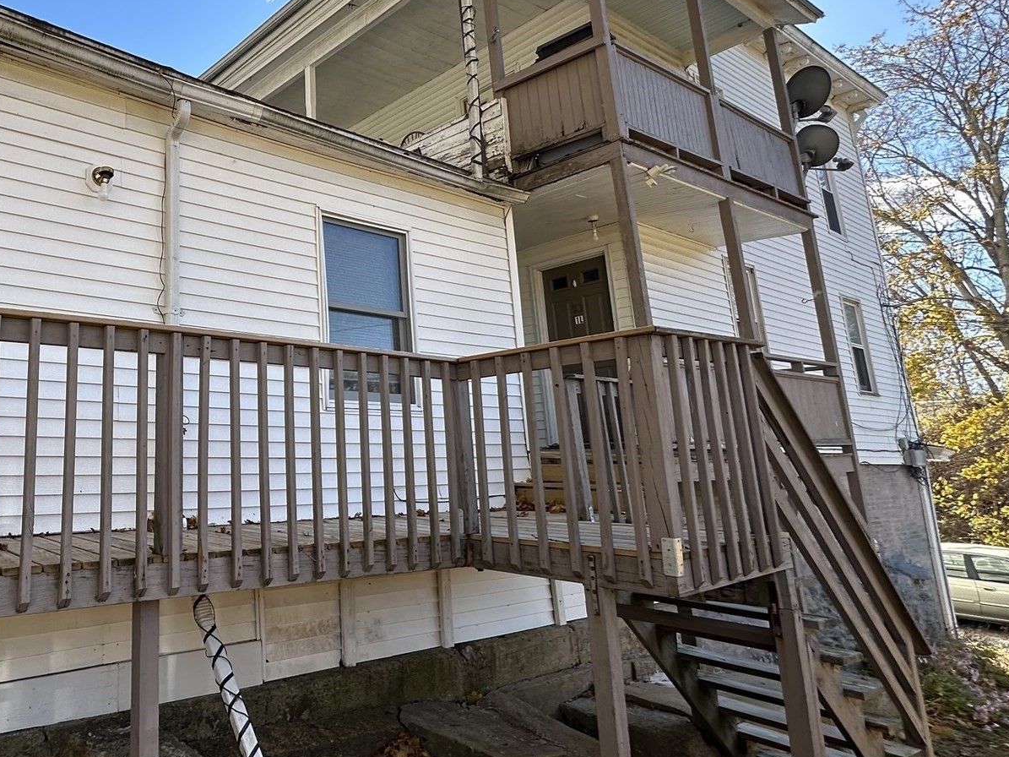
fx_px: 699
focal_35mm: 24
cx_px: 194
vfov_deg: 56.6
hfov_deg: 64.9
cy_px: 329
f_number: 2.2
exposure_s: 1/351
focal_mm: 2.22
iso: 40
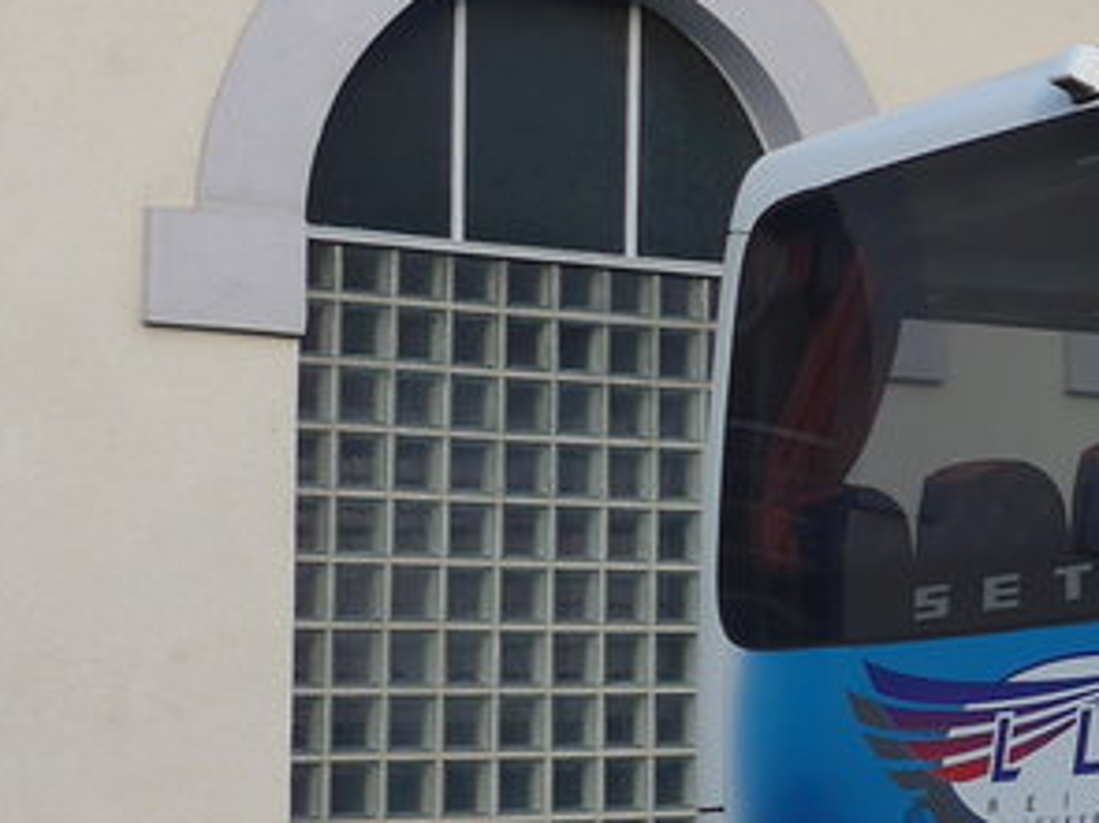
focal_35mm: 118
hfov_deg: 14.9
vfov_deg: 12.5
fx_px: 3745
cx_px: 1881
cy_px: 313
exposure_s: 1/400
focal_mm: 6
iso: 80
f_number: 2.8
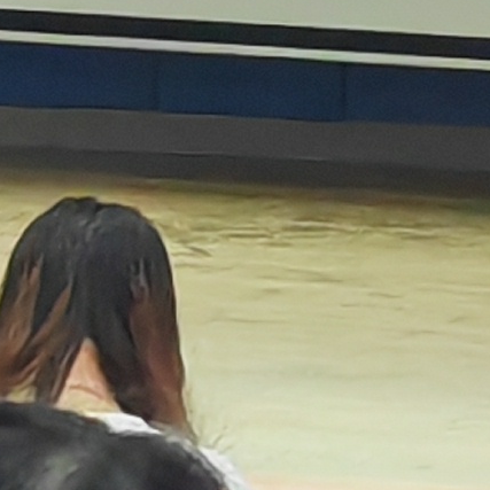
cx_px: -166
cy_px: -79
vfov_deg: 2.5
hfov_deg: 2.5
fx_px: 11355
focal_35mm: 709
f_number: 2.4
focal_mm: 8.67
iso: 640
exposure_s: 1/50
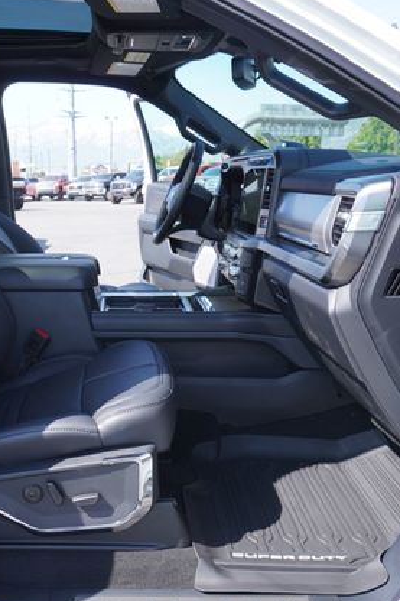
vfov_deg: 51.9
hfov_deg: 35.1
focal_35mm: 37
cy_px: 303
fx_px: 617
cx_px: 100
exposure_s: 1/125
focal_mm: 16
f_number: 5.6
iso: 100
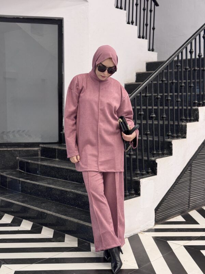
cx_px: 102
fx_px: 379
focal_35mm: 48
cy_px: 137
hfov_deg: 30.3
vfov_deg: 39.7
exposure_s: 1/50
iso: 160
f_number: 1.78
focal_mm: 6.76
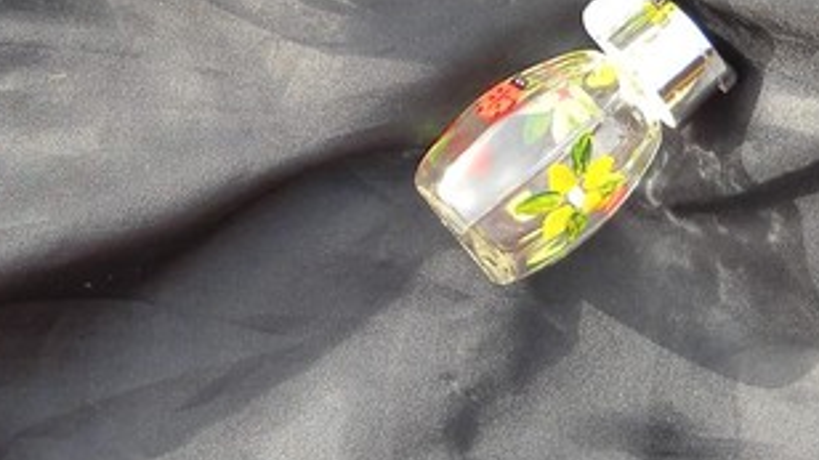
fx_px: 1889
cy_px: -66
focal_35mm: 87
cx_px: 335
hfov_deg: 24.4
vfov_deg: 13.6
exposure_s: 1/100
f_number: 3.1
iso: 64
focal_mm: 6.72
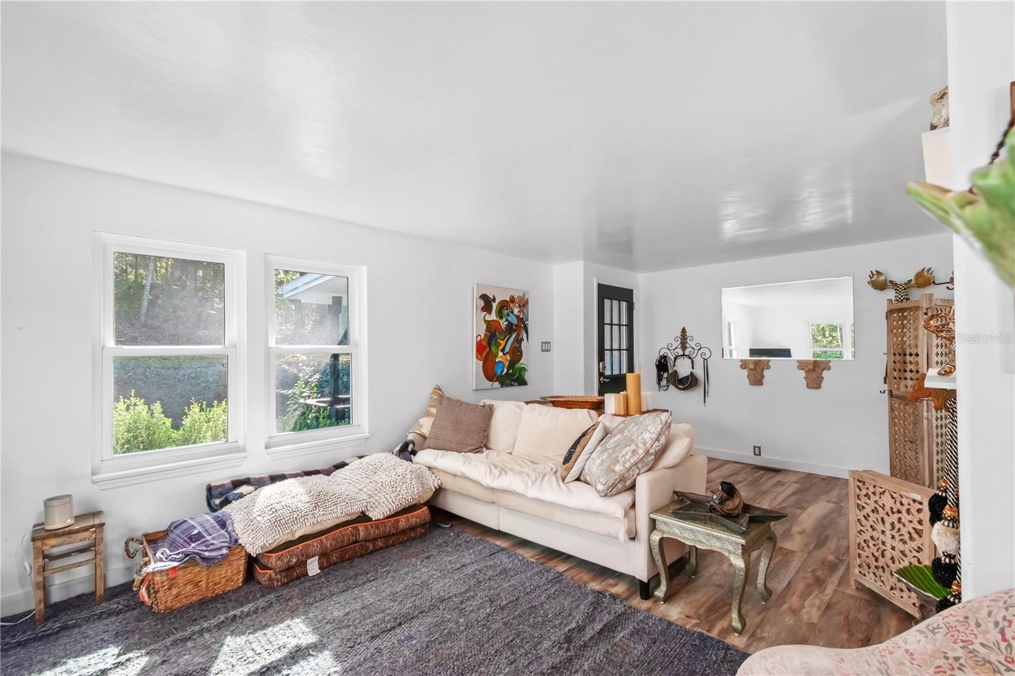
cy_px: 338
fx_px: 423
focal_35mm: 15
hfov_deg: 100.4
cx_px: 508
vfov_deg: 77.3
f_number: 9
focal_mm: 10
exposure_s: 1/4
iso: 250
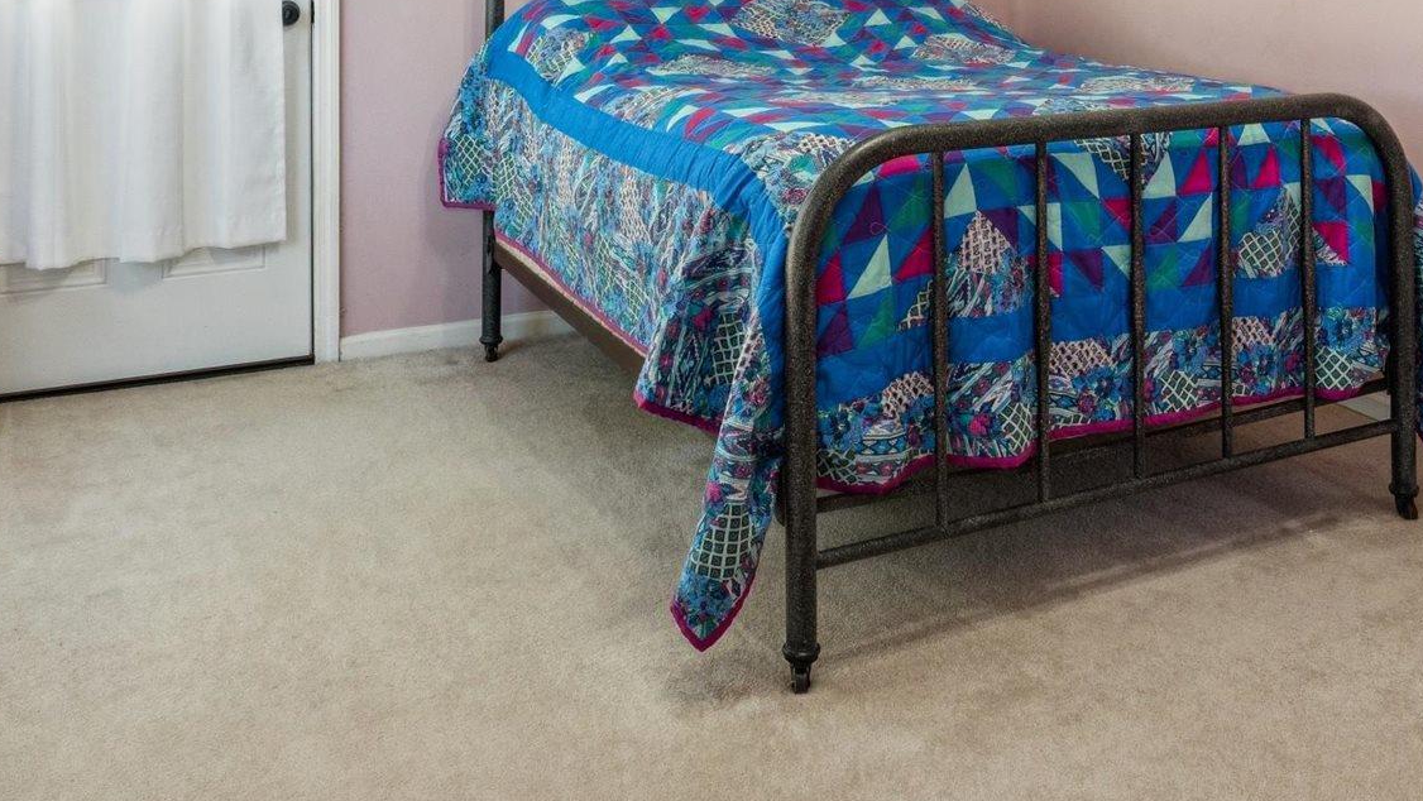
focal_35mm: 40
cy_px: -159
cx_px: 953
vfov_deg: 26.4
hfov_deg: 49.6
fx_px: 1510
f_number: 13
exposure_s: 1/6
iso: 400
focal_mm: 14
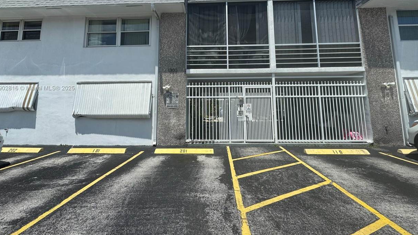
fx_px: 177
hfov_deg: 99.4
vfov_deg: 66.1
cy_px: 88
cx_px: 206
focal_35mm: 16
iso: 50
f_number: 2.2
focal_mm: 2.22
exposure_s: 1/2985
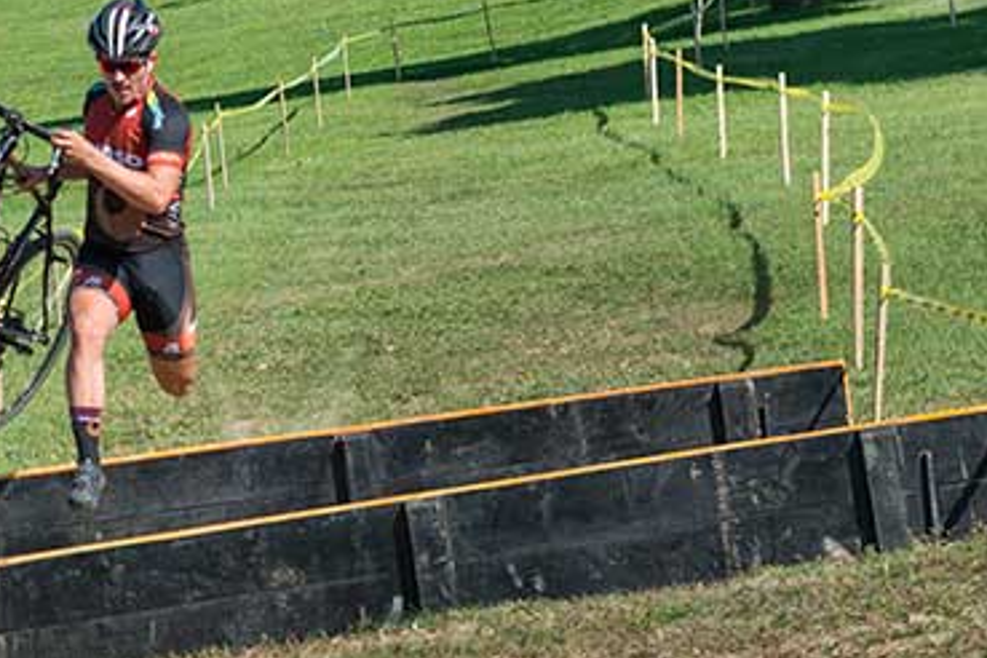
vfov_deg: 12.5
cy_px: 333
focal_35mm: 110
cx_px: 313
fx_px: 3016
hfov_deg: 18.5
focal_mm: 70
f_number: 6.7
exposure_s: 1/1000
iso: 200
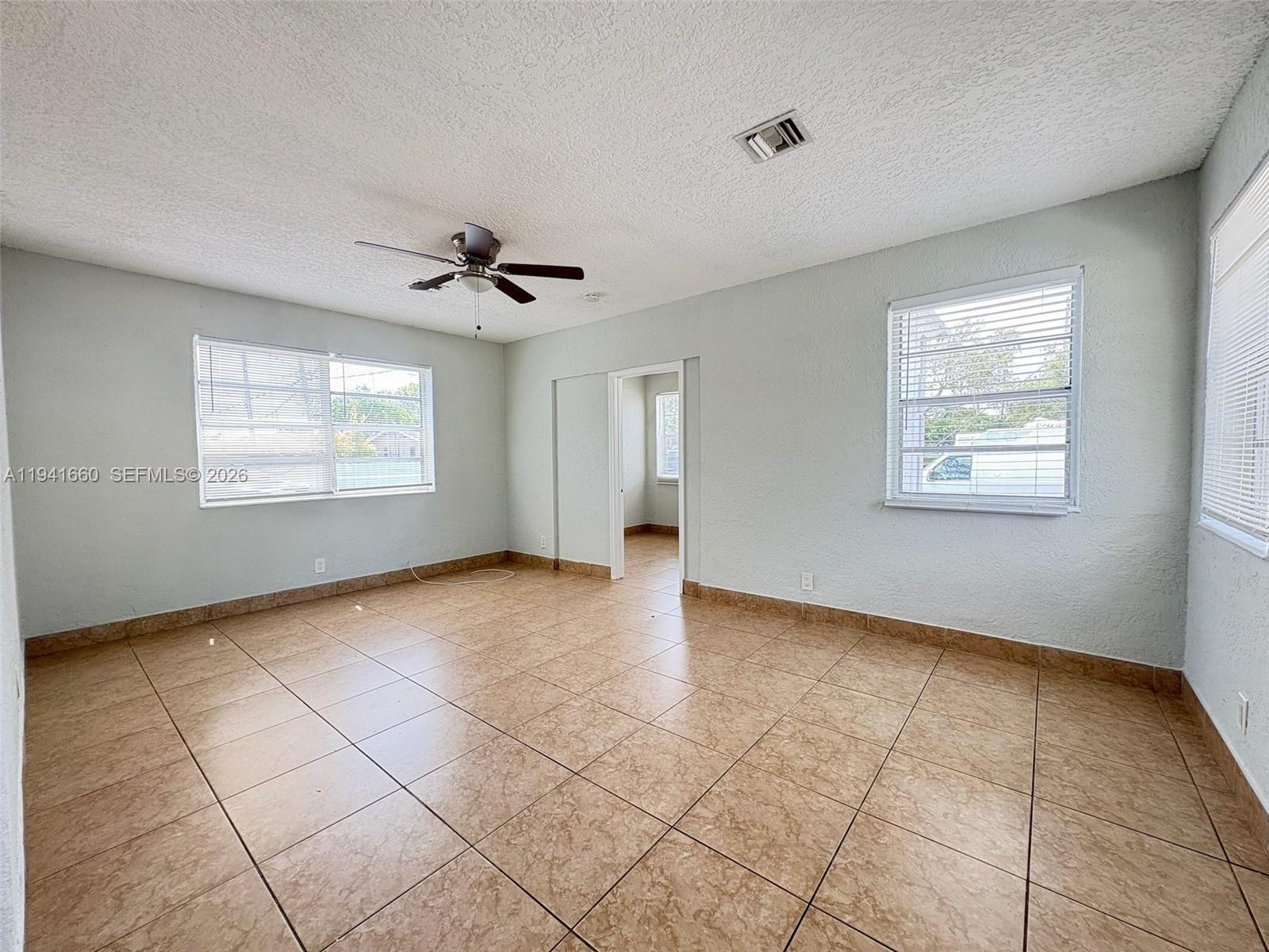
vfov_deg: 85.7
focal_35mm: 14
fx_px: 513
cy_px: 476
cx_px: 634
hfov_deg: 102.1
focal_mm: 2.22
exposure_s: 1/120
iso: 200
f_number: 2.2
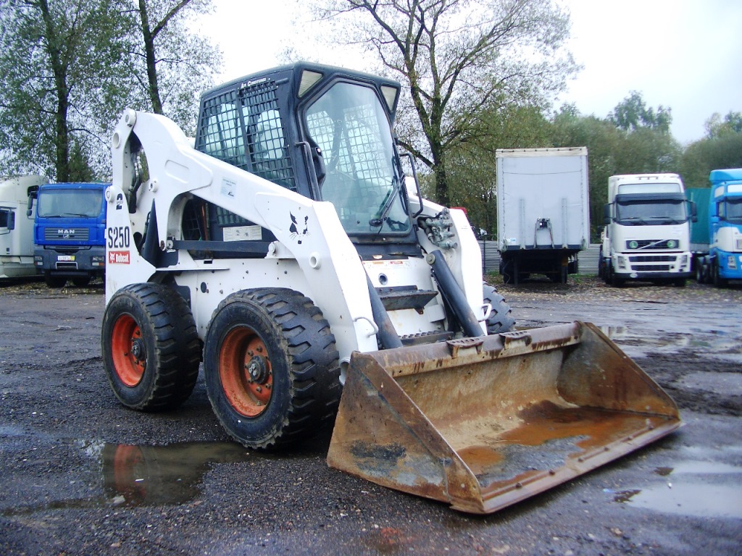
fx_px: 750
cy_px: 278
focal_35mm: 35
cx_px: 371
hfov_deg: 52.6
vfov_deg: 40.7
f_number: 2.6
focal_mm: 5.8
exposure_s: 1/125
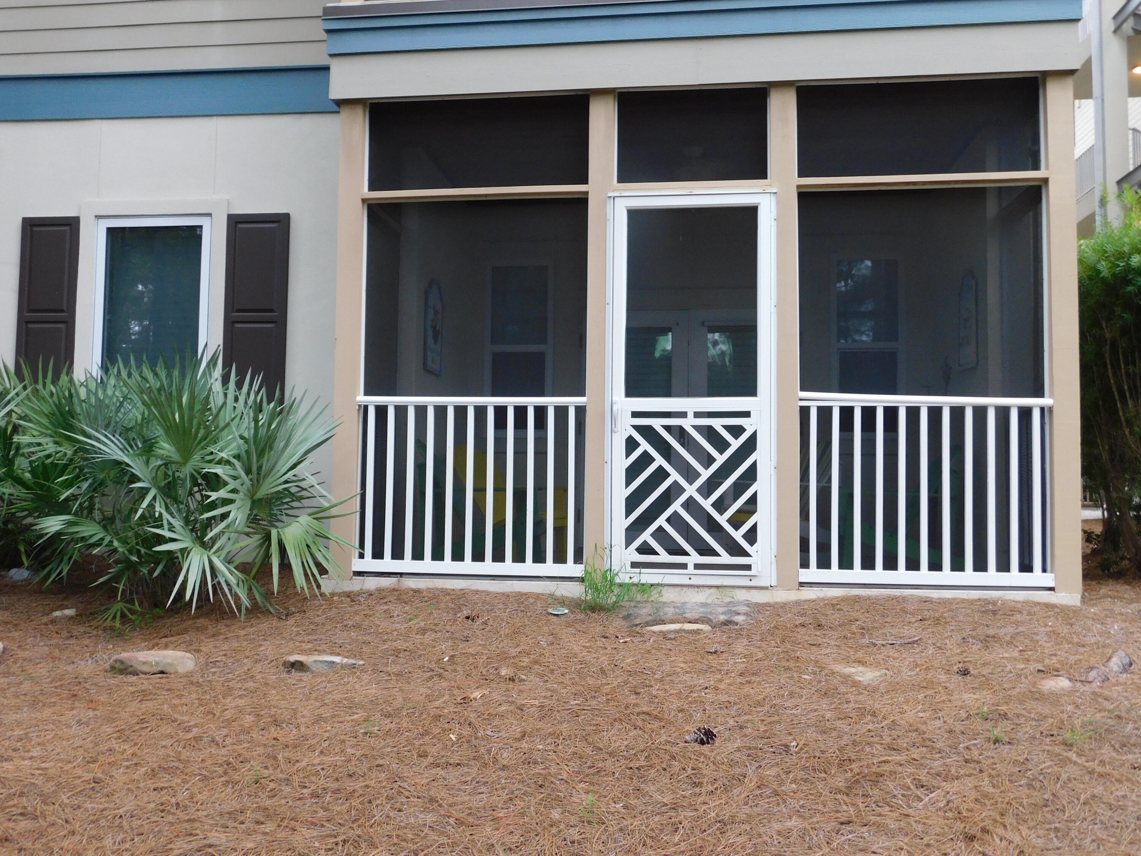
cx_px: 570
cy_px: 428
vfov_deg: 46.8
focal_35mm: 30
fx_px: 989
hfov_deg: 60.0
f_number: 3.2
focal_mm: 5.3
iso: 200
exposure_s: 1/30
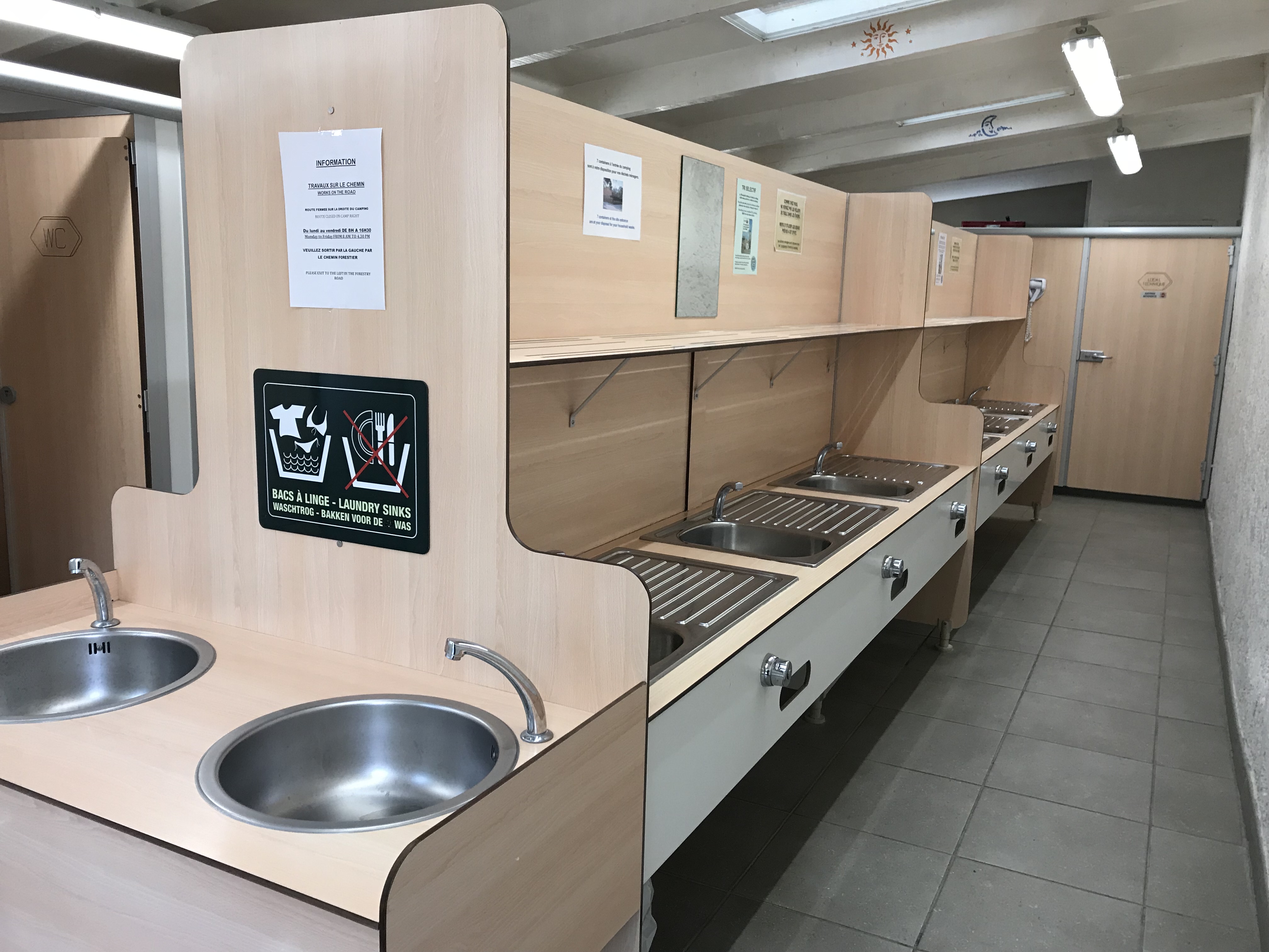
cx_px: 634
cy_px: 476
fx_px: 1026
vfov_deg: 49.7
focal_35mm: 28
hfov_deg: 63.4
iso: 25
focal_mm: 3.99
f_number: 1.8
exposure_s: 1/33
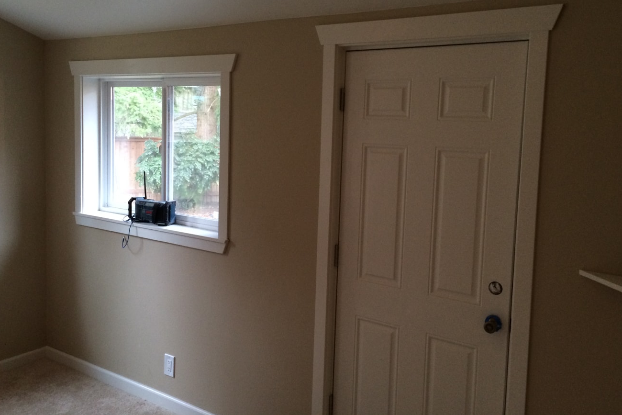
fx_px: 553
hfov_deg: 58.7
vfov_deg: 41.0
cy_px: 178
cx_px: 317
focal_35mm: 32
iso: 200
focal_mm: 4.12
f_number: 2.2
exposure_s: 1/30
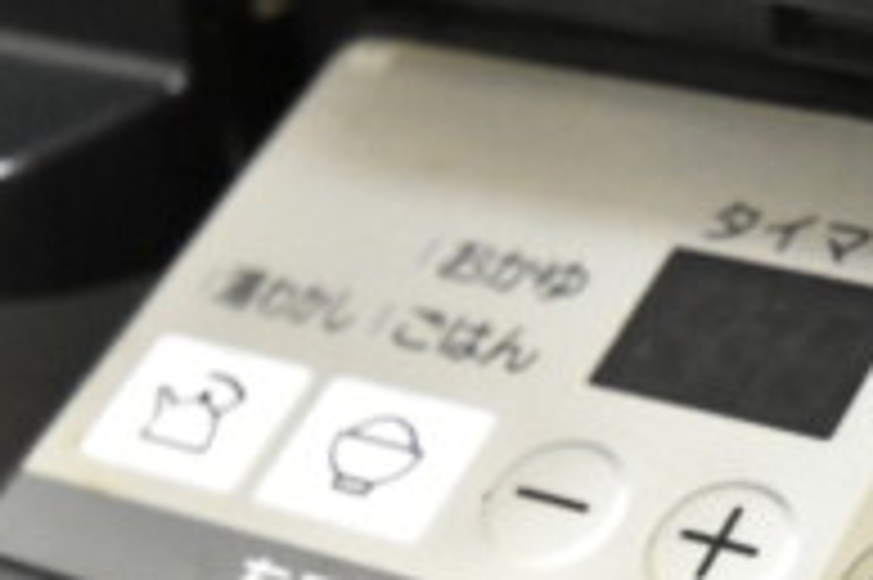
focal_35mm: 119
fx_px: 2883
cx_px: 914
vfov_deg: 11.4
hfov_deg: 16.8
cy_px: 515
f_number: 4.5
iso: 6400
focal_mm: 24
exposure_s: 1/60
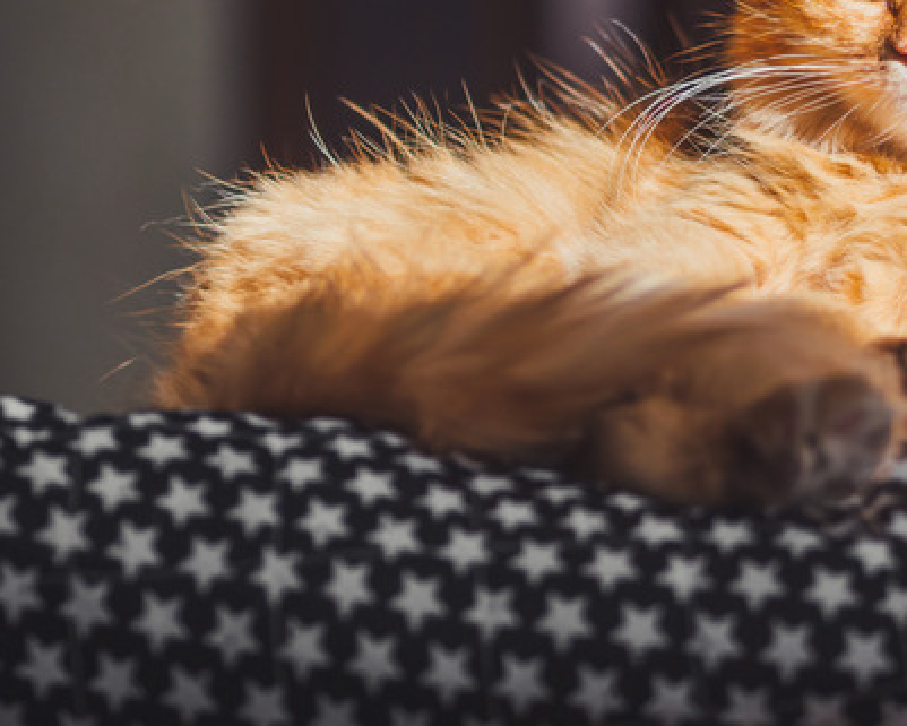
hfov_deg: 6.8
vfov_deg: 5.4
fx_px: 7652
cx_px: 692
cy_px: 273
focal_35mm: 285
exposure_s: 1/500
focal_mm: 75
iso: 200
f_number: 1.8
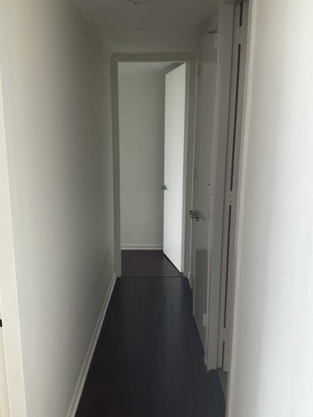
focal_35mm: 29
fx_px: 350
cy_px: 208
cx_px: 156
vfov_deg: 61.7
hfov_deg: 48.2
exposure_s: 1/78
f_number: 1.8
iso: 64
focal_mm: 3
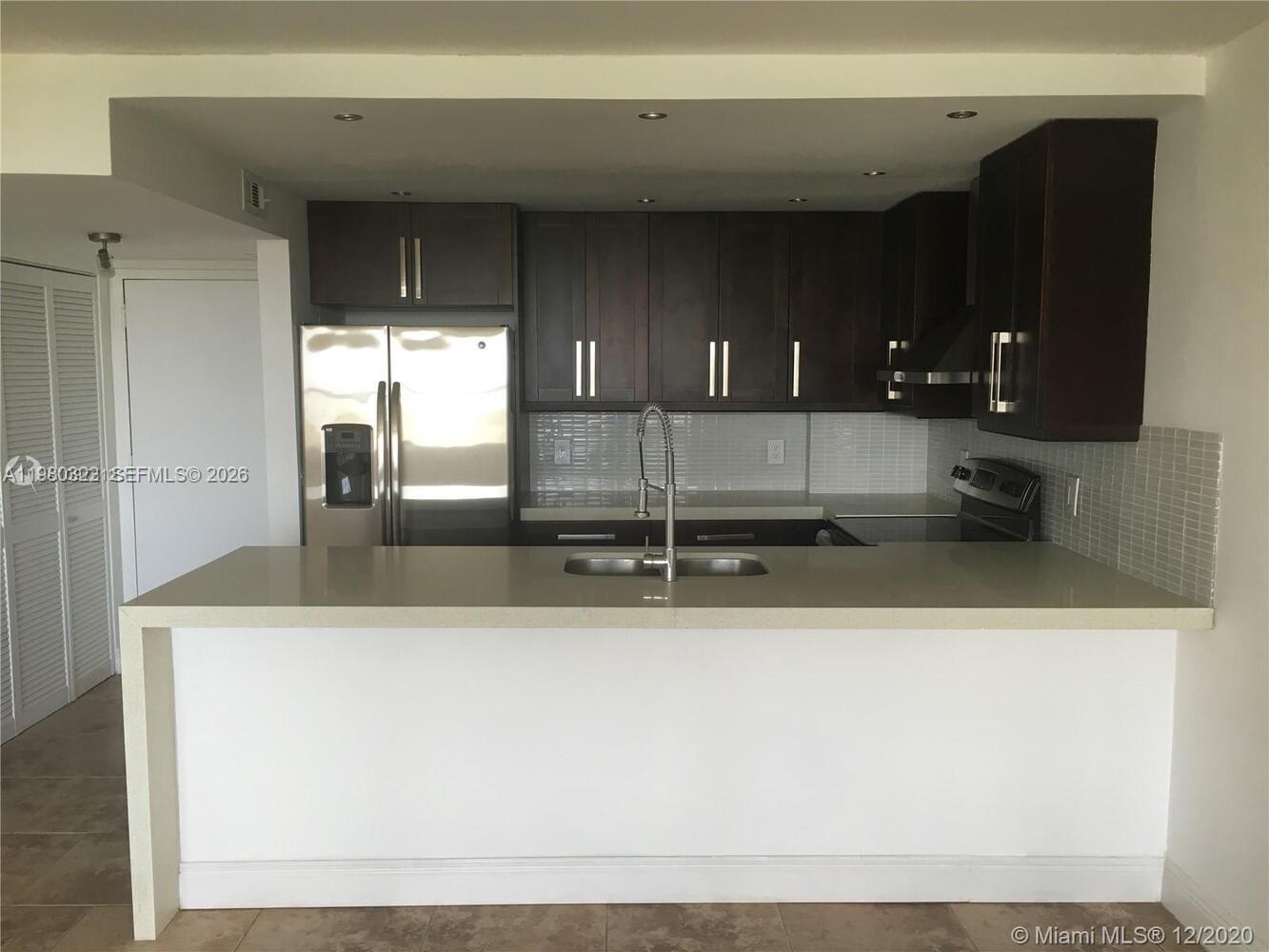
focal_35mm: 29
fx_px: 1063
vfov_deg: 48.2
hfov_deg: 61.7
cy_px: 476
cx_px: 634
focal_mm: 4.15
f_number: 2.2
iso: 25
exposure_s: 1/40
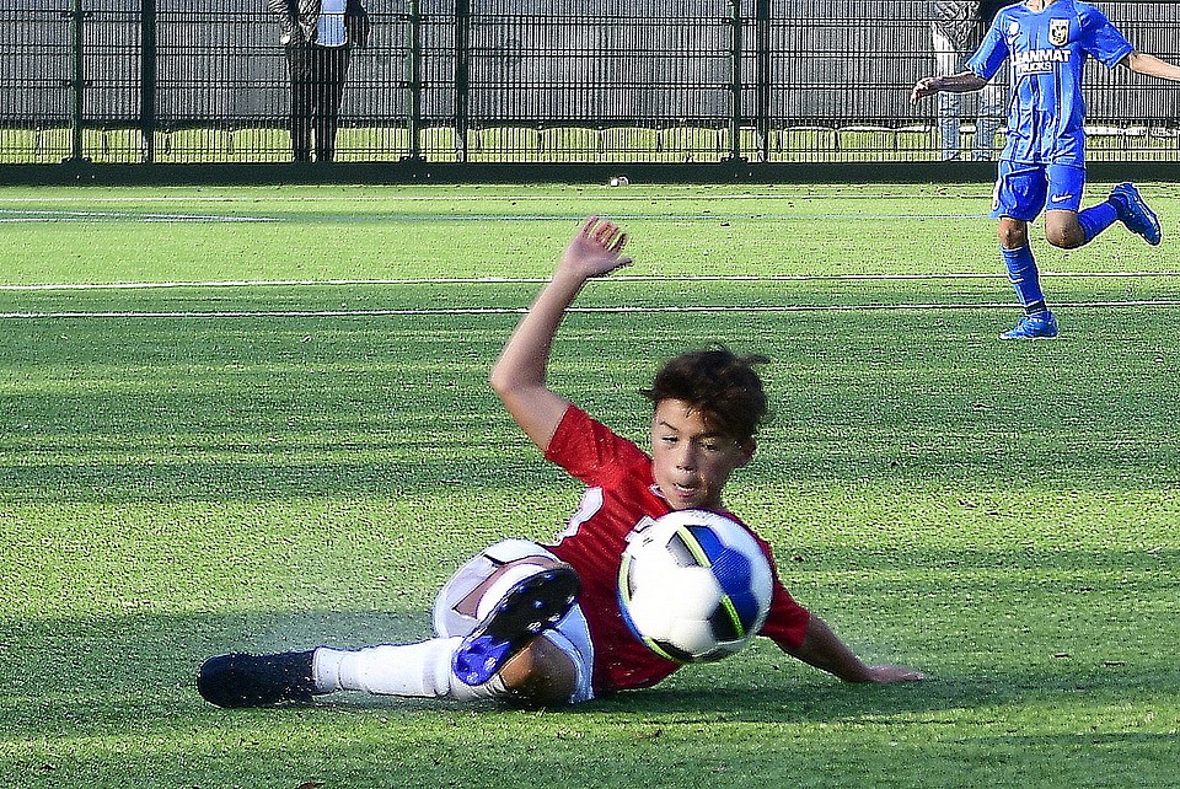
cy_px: 394
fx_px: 4593
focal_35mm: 140
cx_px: 590
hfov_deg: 14.6
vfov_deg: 9.8
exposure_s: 1/1250
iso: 250
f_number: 2.8
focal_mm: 70
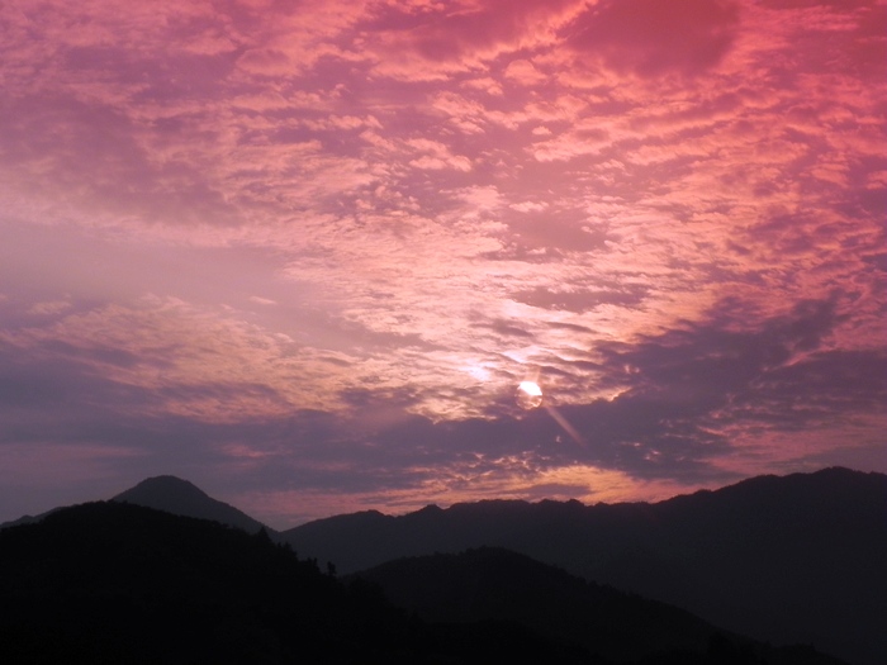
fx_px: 2998
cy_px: 332
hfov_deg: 16.8
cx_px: 444
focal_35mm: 117
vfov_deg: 12.7
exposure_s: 1/709
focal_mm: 20.8
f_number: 8
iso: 160
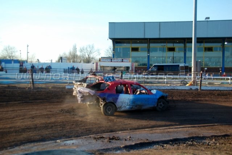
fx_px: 213
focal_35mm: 33
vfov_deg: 39.9
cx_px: 116
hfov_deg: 57.2
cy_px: 78
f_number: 4
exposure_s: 1/640
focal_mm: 22
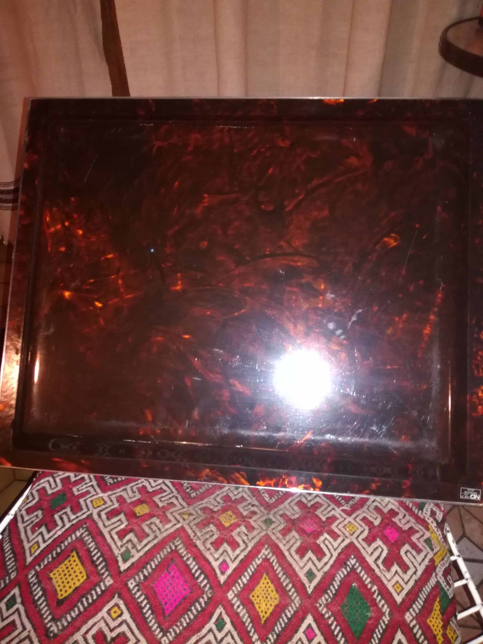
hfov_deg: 51.4
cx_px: 242
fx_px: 502
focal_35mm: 27
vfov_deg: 65.3
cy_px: 322
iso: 800
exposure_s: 1/16.7
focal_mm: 3.79
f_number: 2
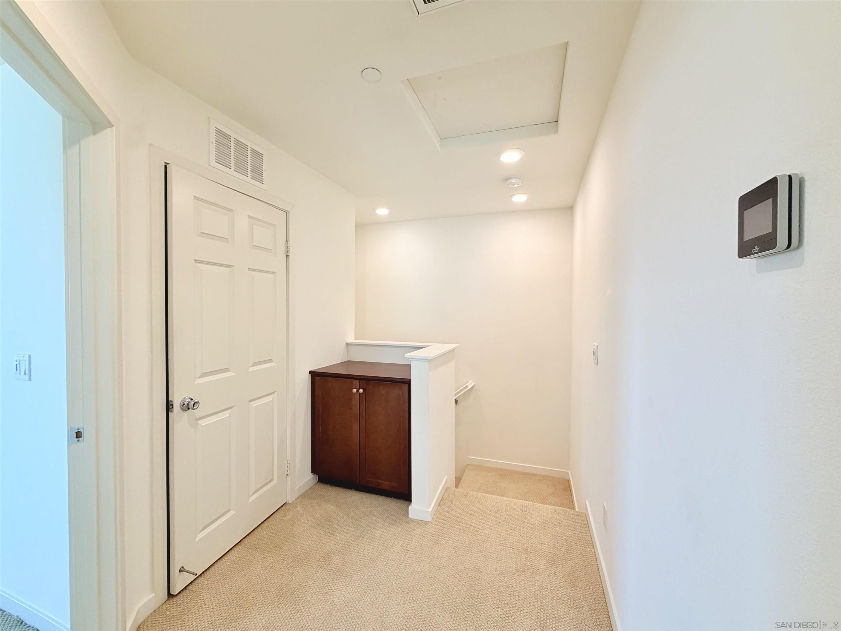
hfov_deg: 102.1
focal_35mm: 14
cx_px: 420
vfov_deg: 85.7
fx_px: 340
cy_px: 316
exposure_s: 1/120
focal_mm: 2.22
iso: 200
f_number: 2.2
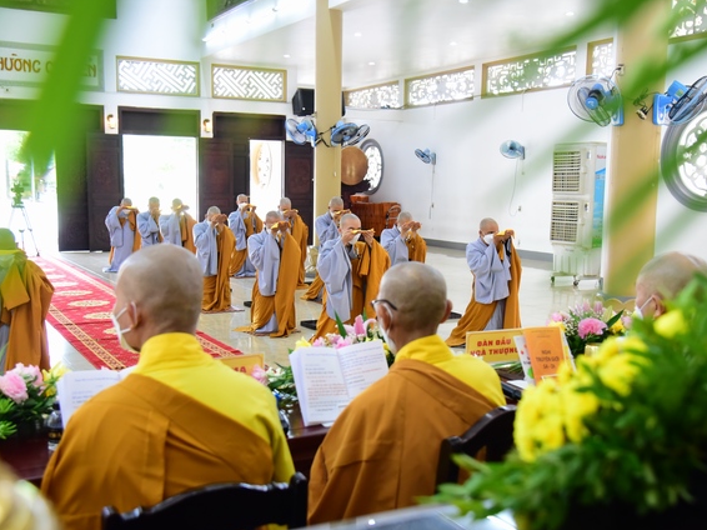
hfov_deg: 44.8
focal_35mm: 42
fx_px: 857
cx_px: 350
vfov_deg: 34.3
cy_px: 268
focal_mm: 38
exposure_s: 1/125
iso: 3200
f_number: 4.5
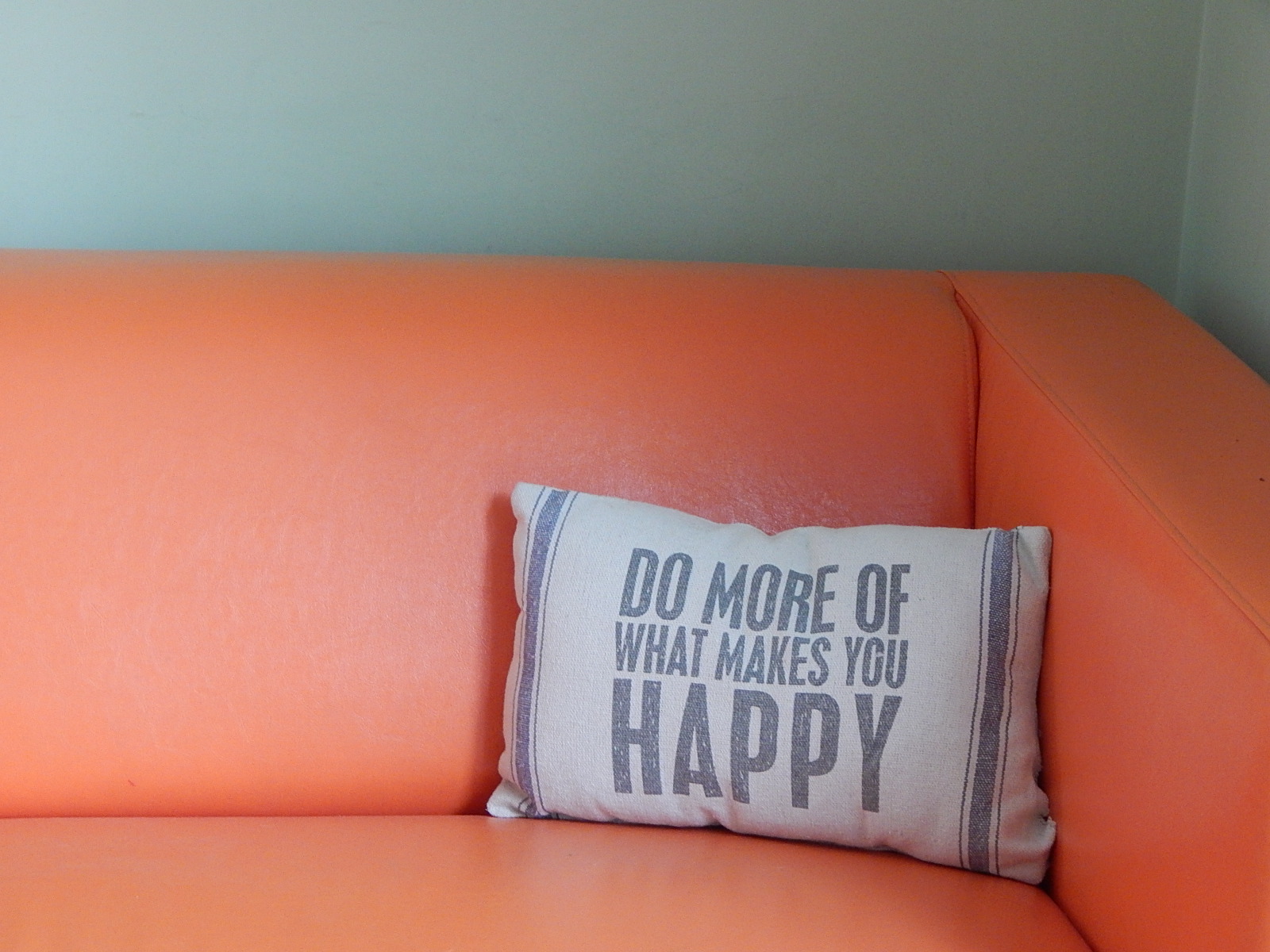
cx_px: 635
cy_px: 476
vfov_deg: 17.4
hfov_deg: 23.0
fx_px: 3119
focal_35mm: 85
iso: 500
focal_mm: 15.3
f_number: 4.3
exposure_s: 1/15
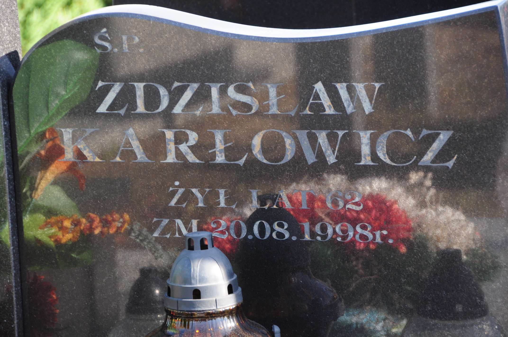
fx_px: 2854
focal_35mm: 202
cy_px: 168
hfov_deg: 10.2
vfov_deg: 6.8
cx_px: 254
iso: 250
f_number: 7.1
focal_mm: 135
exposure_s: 1/80
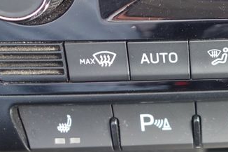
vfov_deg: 15.5
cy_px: 70
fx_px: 557
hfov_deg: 21.7
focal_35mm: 88
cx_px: 264
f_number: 2.8
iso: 200
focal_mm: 10.4
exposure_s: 1/30
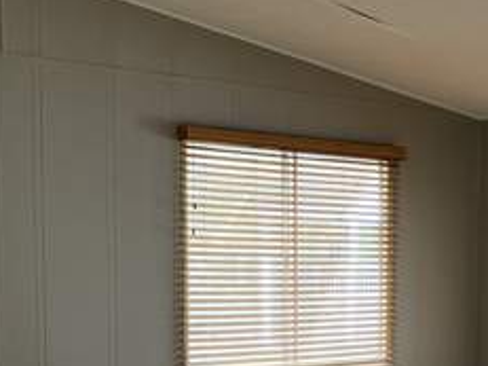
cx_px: 494
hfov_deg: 21.0
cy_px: 387
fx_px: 1268
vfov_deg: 16.0
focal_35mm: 90
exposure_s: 1/120
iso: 125
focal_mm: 5.96
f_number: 1.6
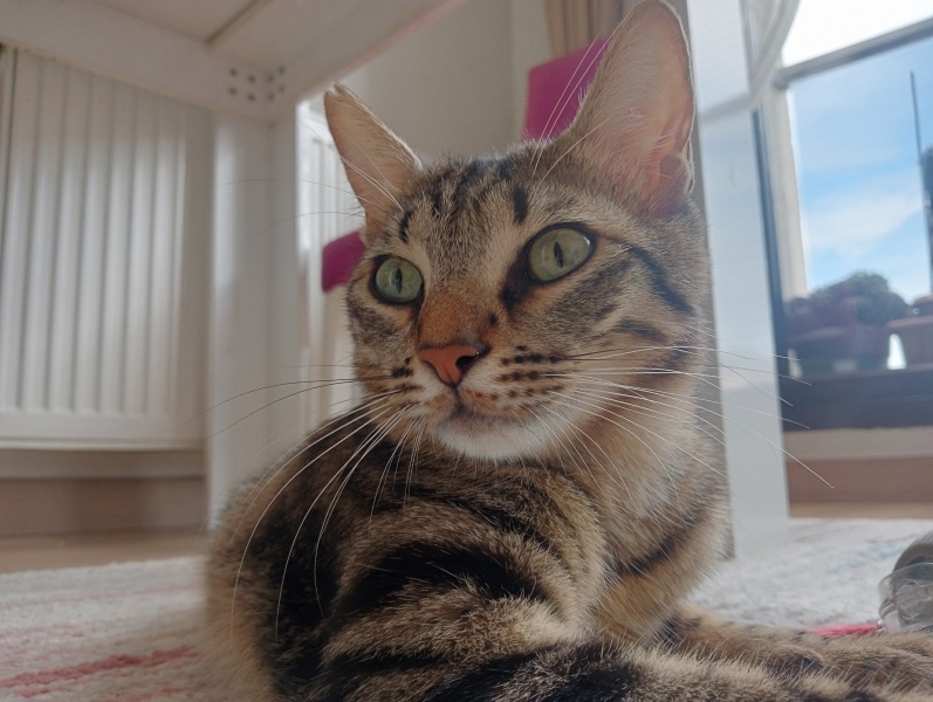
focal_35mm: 28
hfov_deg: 63.4
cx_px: 466
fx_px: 756
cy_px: 351
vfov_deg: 49.9
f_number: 1.8
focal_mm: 4.04
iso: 215
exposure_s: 1/33.3
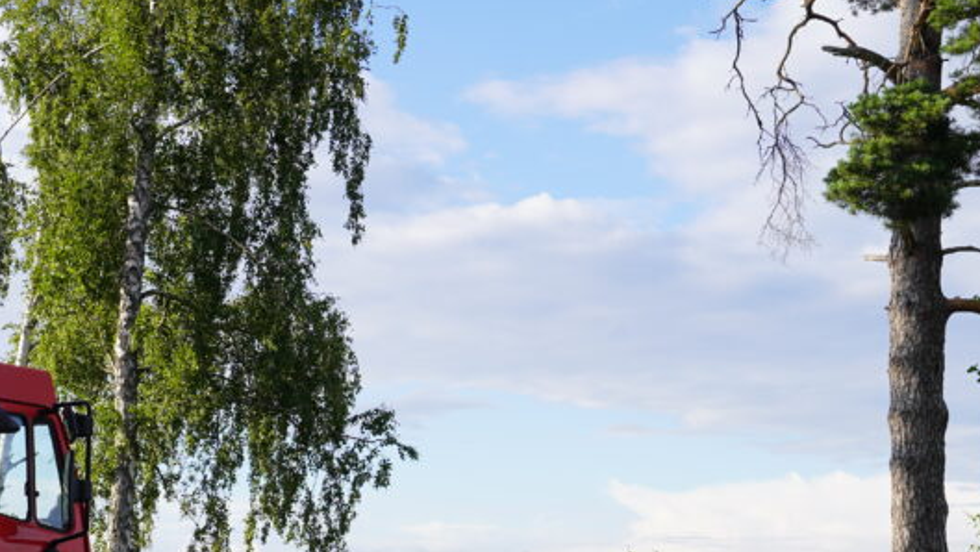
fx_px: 1950
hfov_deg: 27.8
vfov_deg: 15.7
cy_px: 597
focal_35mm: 75
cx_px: 252
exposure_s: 1/100
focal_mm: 37
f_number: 7.1
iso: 100
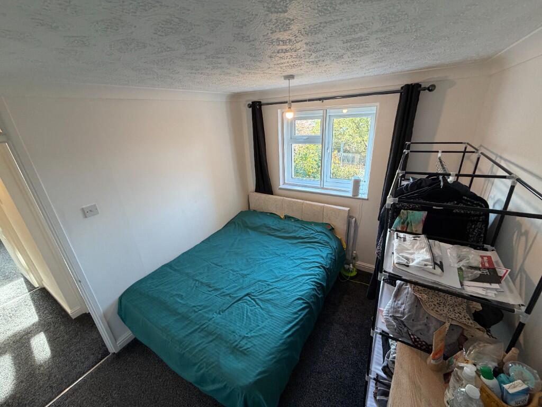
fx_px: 219
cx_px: 271
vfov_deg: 85.7
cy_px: 204
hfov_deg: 102.1
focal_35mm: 14
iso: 250
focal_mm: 2.22
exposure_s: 1/100
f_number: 2.2
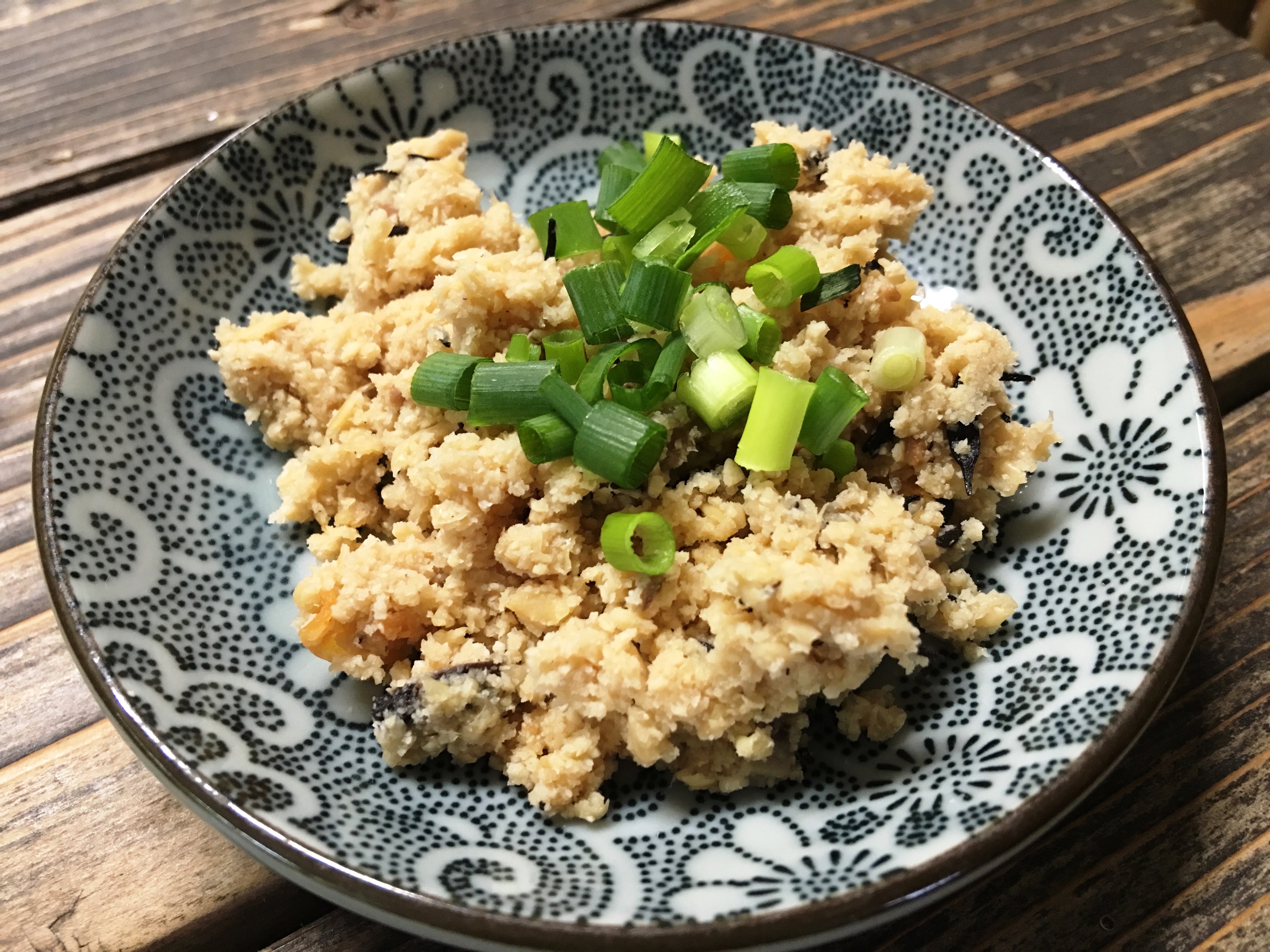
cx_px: 635
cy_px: 476
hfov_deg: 61.7
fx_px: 1064
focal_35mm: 29
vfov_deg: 48.2
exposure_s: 1/10
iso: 80
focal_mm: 4.15
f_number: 2.2
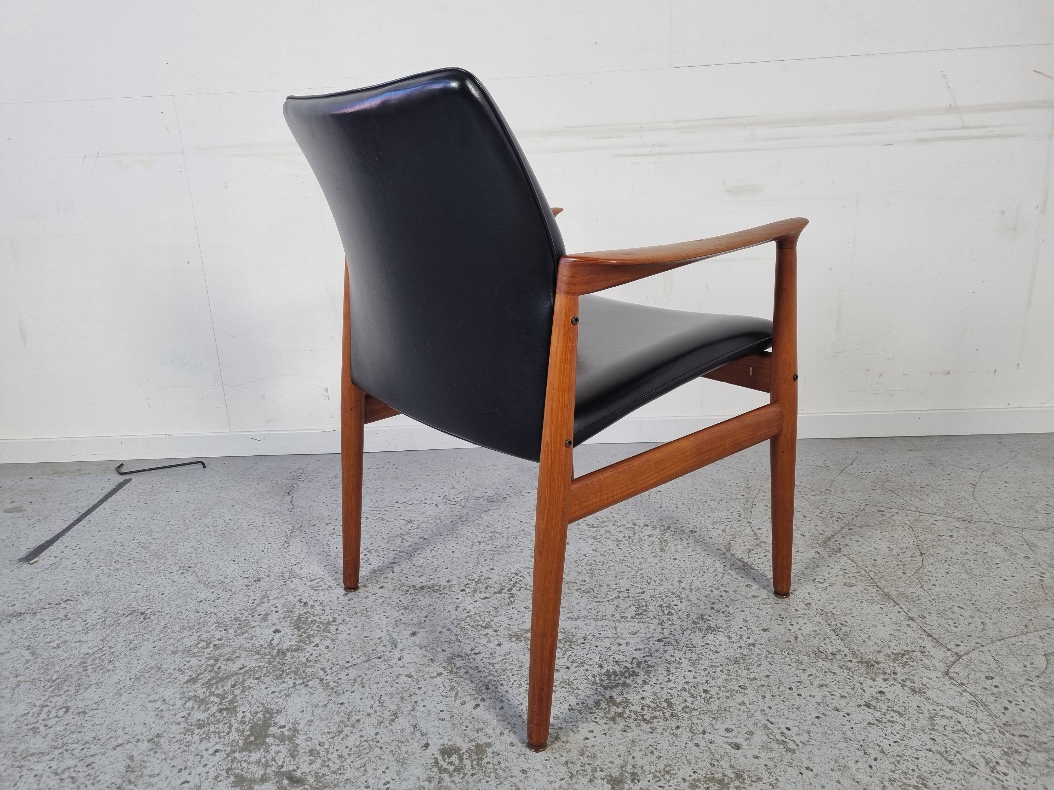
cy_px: 395
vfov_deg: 53.1
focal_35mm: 26
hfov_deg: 67.3
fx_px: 792
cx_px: 527
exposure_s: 1/100
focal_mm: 5.4
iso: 50
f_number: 1.8
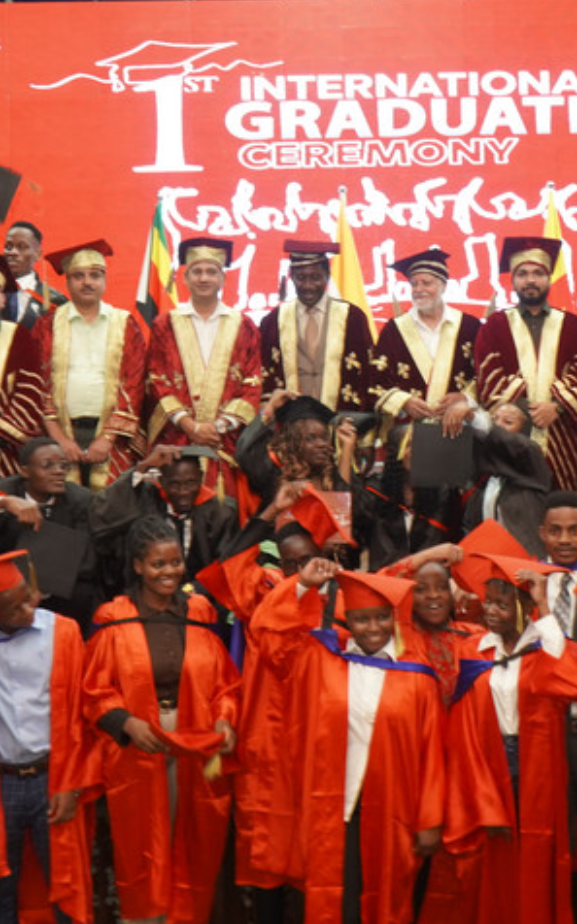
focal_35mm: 72
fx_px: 1814
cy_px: 320
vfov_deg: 28.4
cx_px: 398
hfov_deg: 18.0
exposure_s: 1/80
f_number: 3.5
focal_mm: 28
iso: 1250
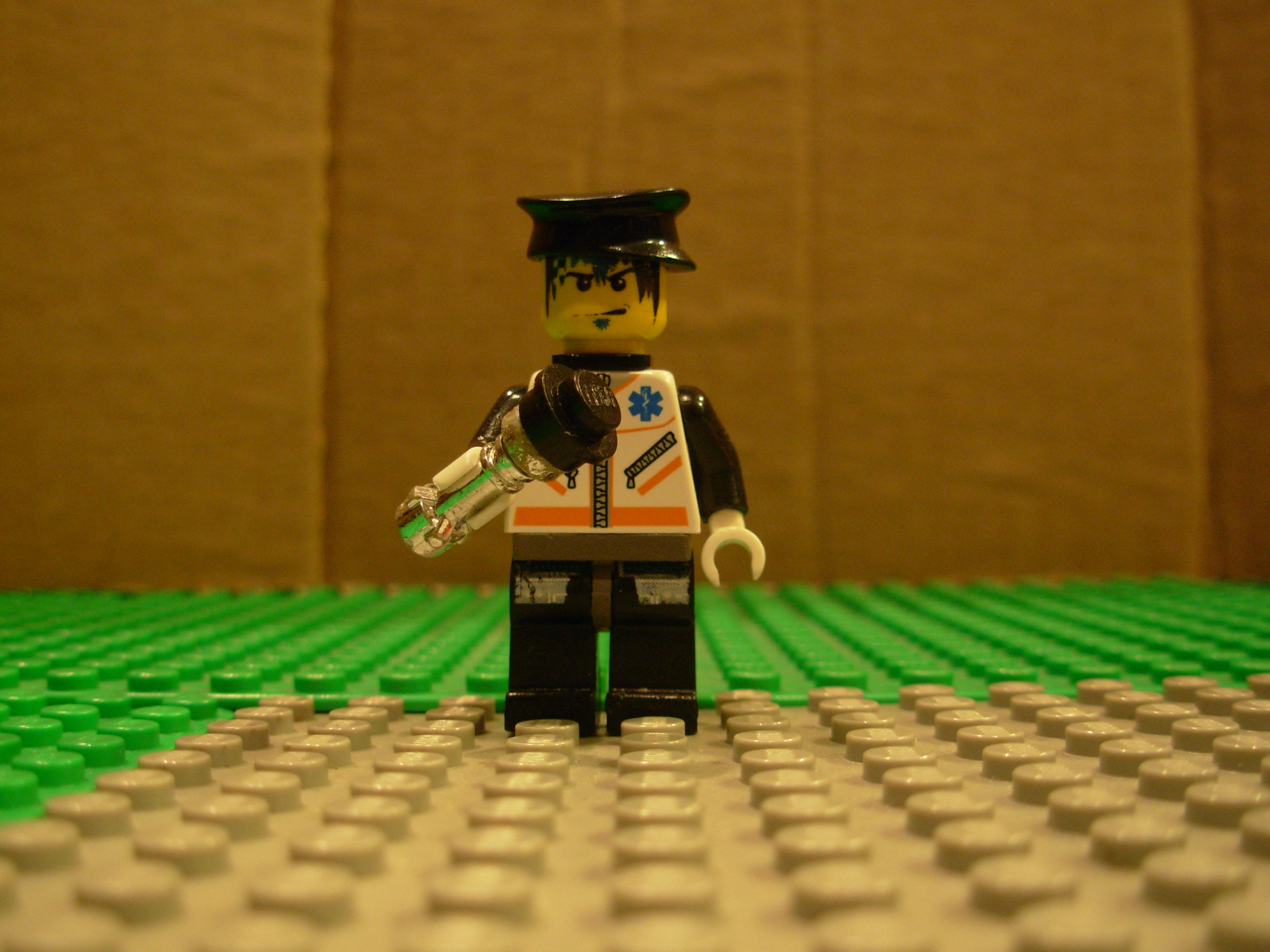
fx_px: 1394
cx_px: 635
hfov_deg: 49.0
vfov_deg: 37.7
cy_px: 476
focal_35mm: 38
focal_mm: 6.3
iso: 112
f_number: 2.9
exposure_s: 1/4
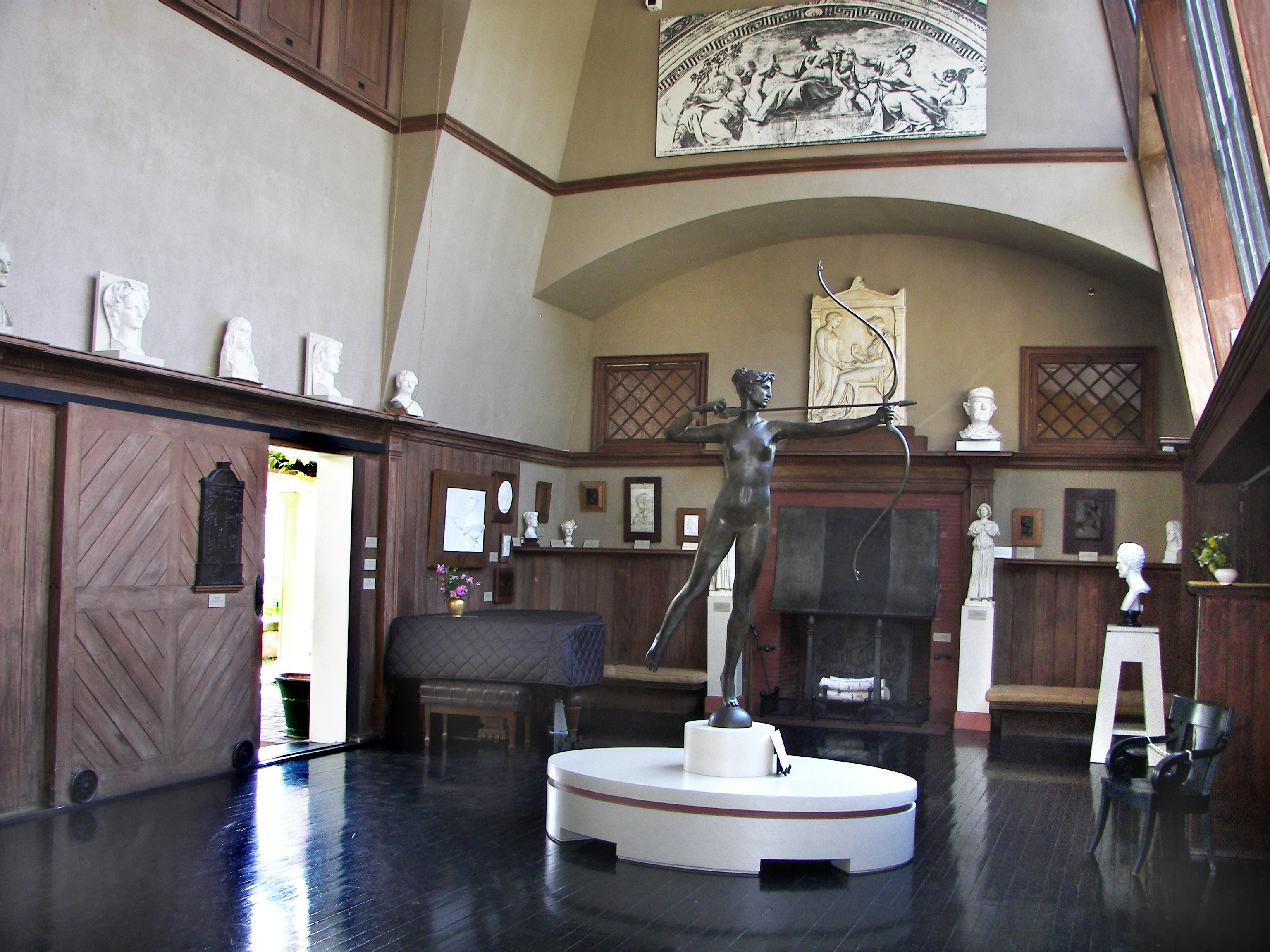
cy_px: 476
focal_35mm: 36
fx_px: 1321
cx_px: 635
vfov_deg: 39.7
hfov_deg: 51.4
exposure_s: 1/30
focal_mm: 6
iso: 64
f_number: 2.8
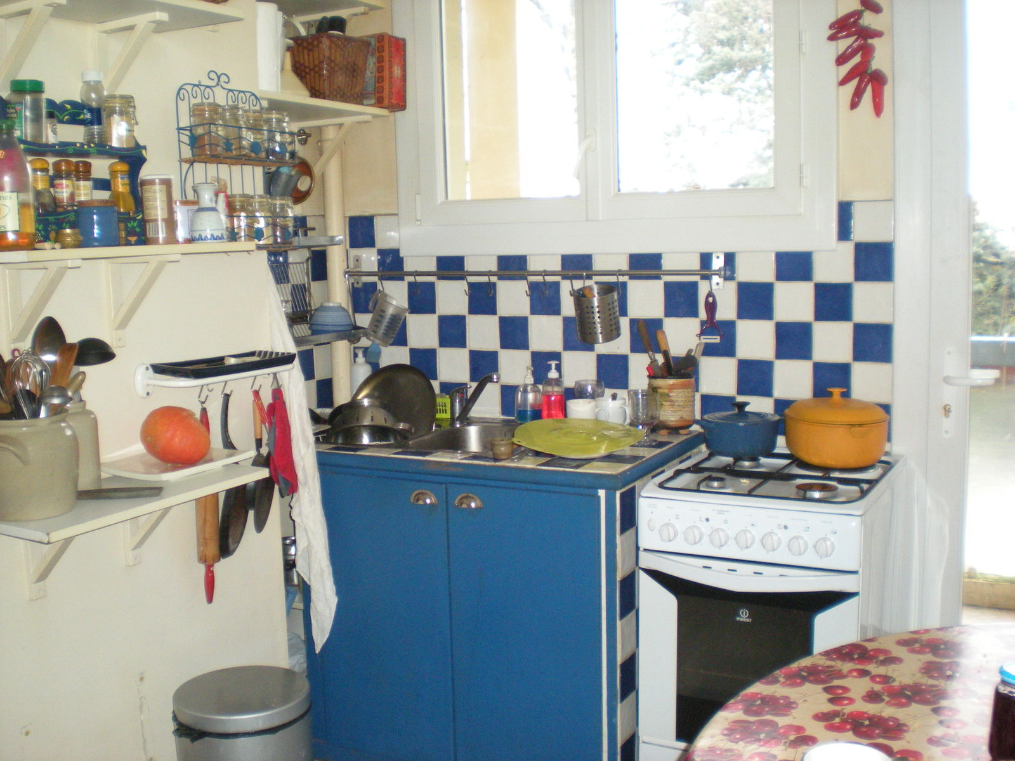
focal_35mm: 38
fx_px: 1114
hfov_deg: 49.0
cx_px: 508
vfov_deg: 37.7
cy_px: 380
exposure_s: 1/60
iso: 307
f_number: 3.1
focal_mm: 6.3
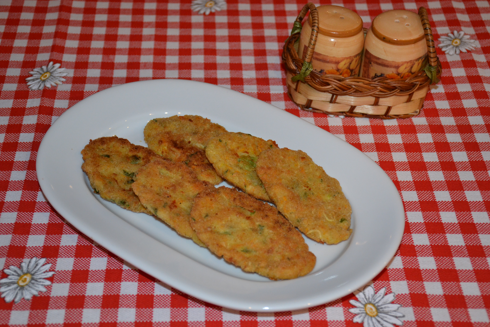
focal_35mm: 72
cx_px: 245
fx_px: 980
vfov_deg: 18.9
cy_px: 164
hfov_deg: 28.1
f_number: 4.5
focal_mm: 48
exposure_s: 1/60
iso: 1000
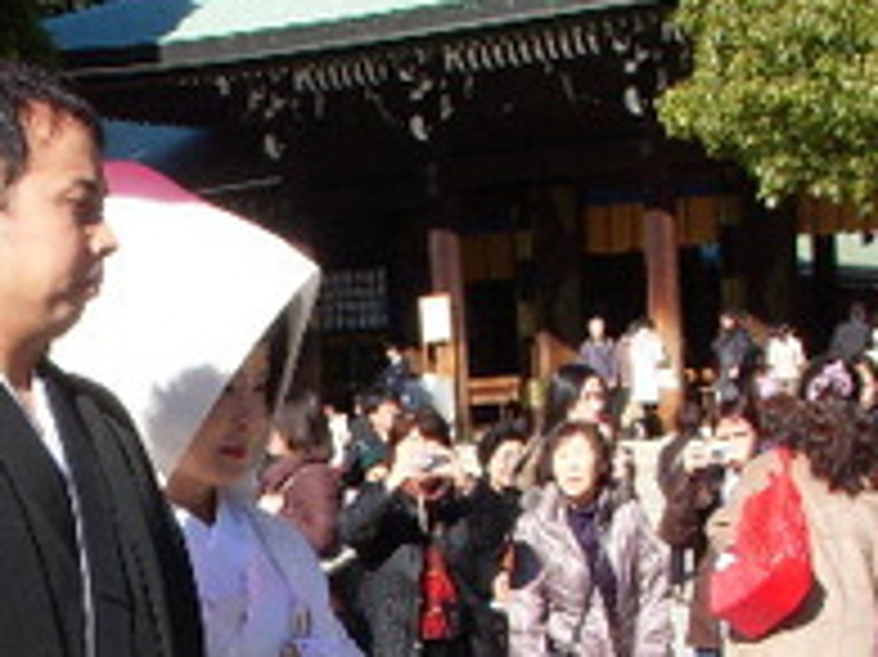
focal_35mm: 117
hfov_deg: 16.5
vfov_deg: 12.4
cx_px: 36
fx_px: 2966
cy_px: 752
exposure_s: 1/200
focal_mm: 6.3
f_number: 6.6
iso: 100
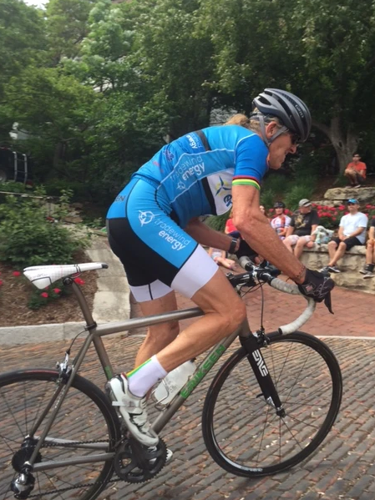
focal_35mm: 31
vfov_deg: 58.4
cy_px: 244
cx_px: 192
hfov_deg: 45.4
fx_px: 448
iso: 32
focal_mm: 4.15
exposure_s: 1/471
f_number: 2.2
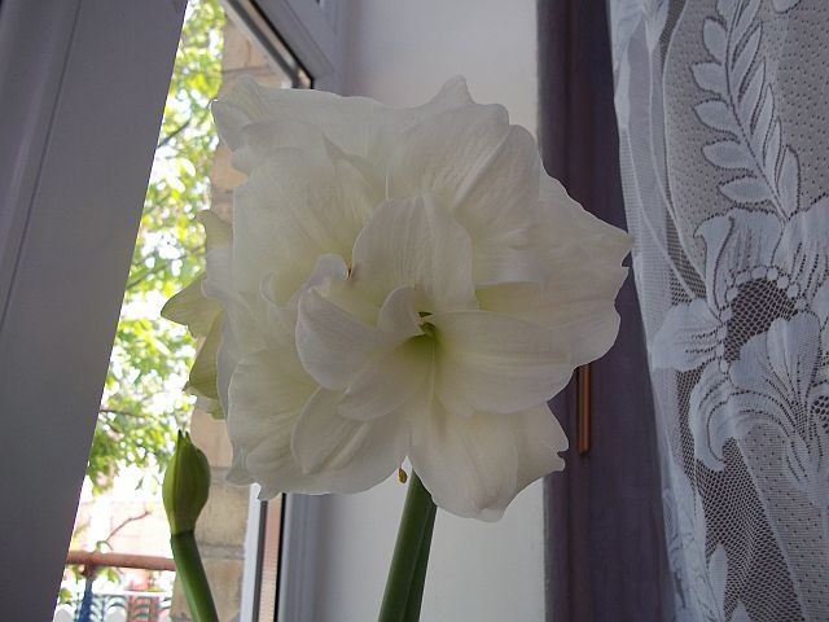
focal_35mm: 32
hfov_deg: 56.8
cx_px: 414
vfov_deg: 44.2
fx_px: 766
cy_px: 311
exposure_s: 1/125
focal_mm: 5.7
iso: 80
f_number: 2.9
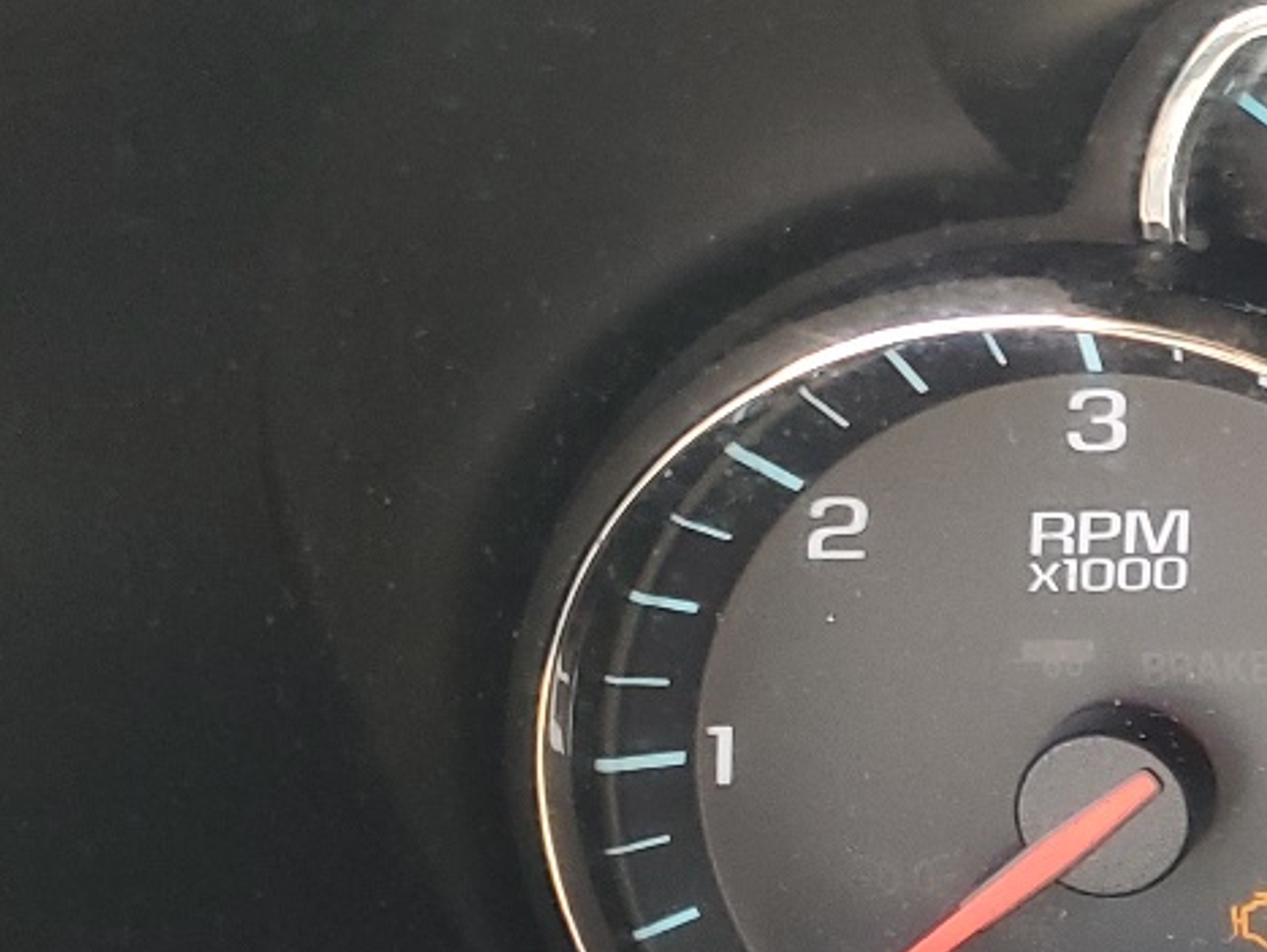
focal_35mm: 89
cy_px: 768
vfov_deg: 16.5
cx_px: 2013
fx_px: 3260
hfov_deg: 18.8
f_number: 1.5
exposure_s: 1/120
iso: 79
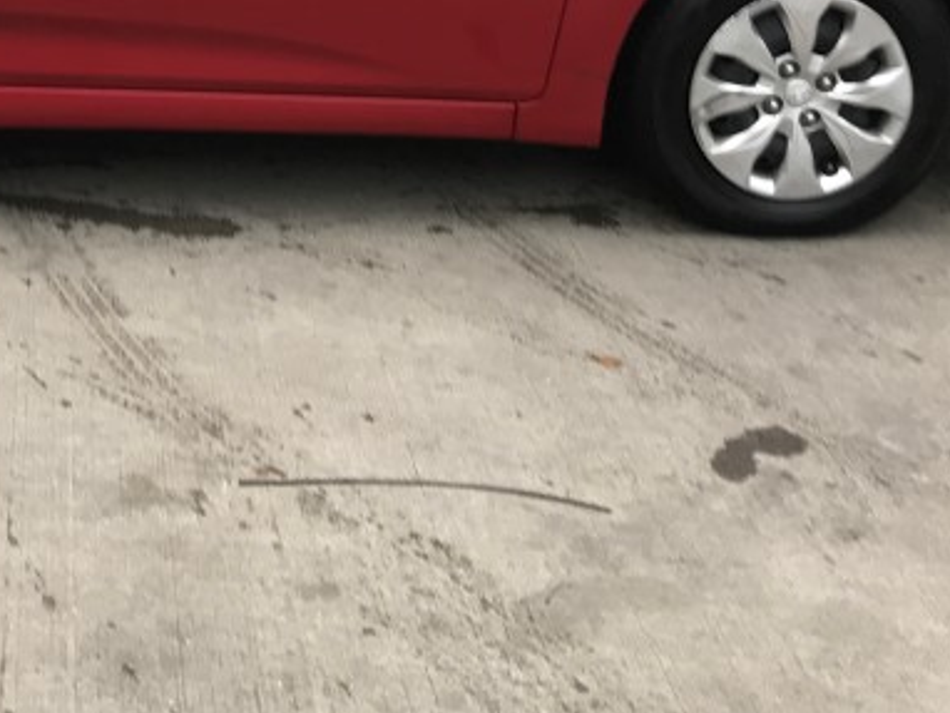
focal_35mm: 75
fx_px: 2060
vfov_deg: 18.6
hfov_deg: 25.0
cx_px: 45
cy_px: -139
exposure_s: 1/120
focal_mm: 3.99
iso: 25
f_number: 1.8
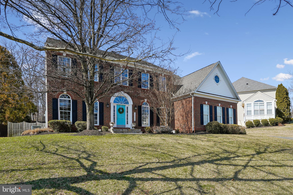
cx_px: 146
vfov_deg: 73.7
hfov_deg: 96.7
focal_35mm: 16
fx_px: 130
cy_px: 98
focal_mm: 16
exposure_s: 1/320
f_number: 8
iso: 200
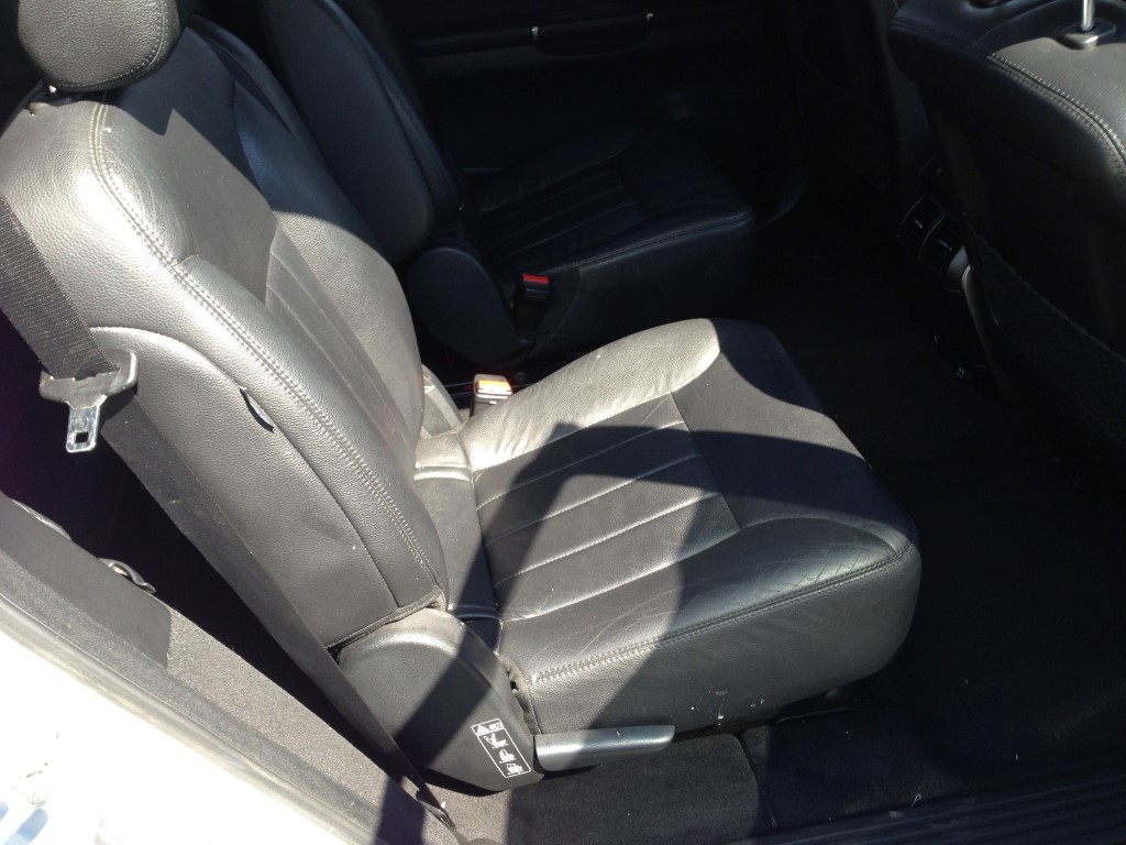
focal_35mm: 33
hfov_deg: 55.4
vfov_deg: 42.9
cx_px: 563
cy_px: 422
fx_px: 1073
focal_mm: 4.12
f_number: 2.4
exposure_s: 1/128
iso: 50
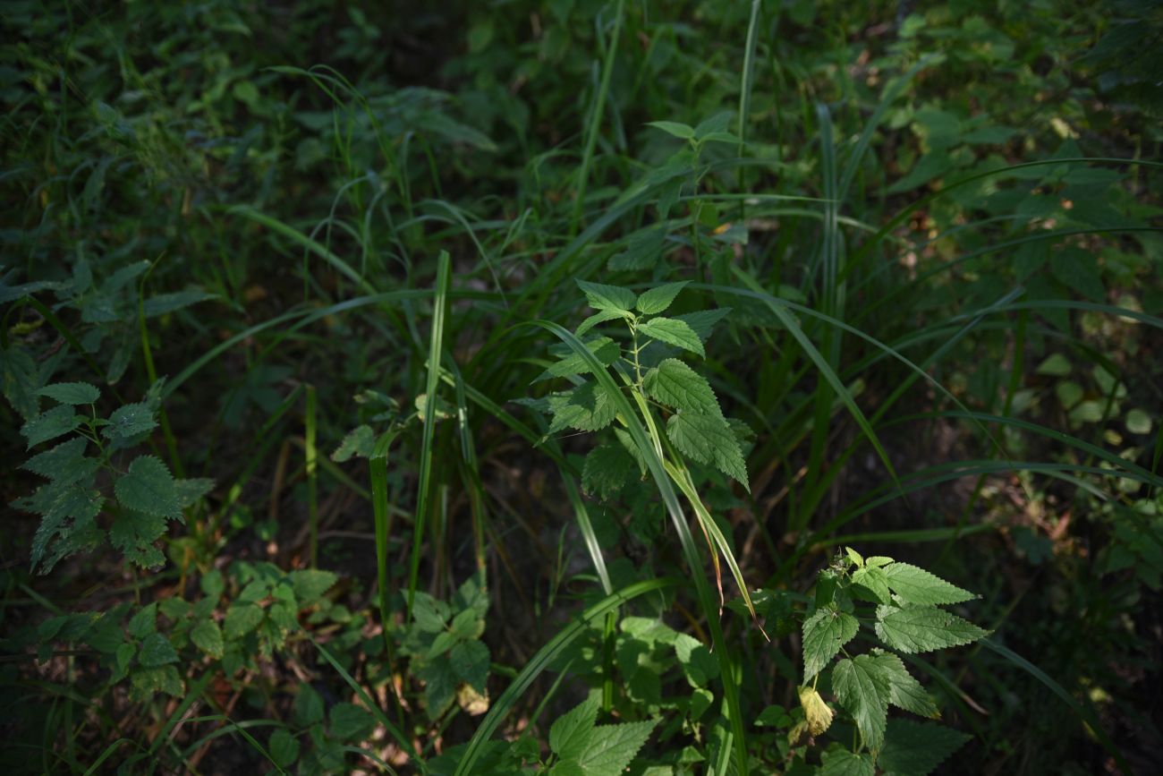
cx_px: 582
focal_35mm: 31
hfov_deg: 60.3
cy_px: 388
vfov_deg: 42.3
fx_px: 1002
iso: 160
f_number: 2.8
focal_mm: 31
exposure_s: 1/125
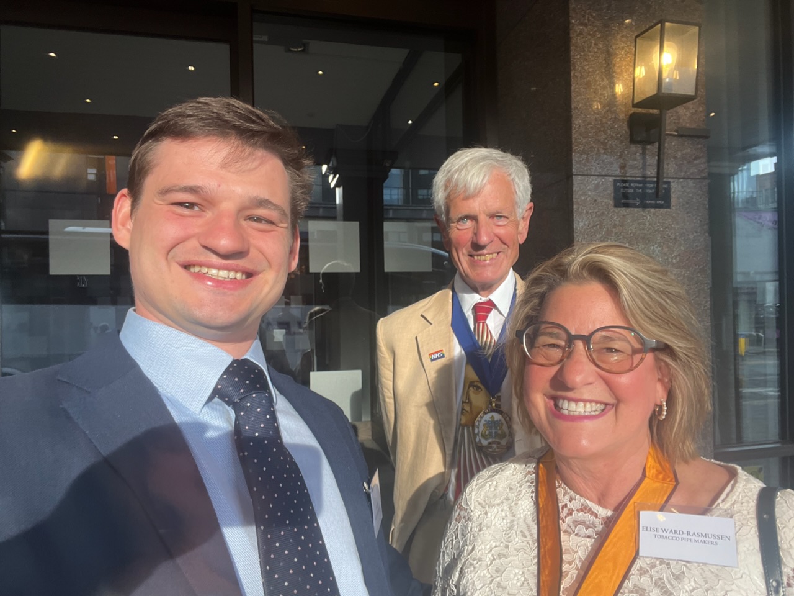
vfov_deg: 58.9
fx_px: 528
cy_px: 298
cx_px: 397
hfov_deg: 73.9
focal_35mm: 23
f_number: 2.2
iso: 40
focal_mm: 2.71
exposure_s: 1/103
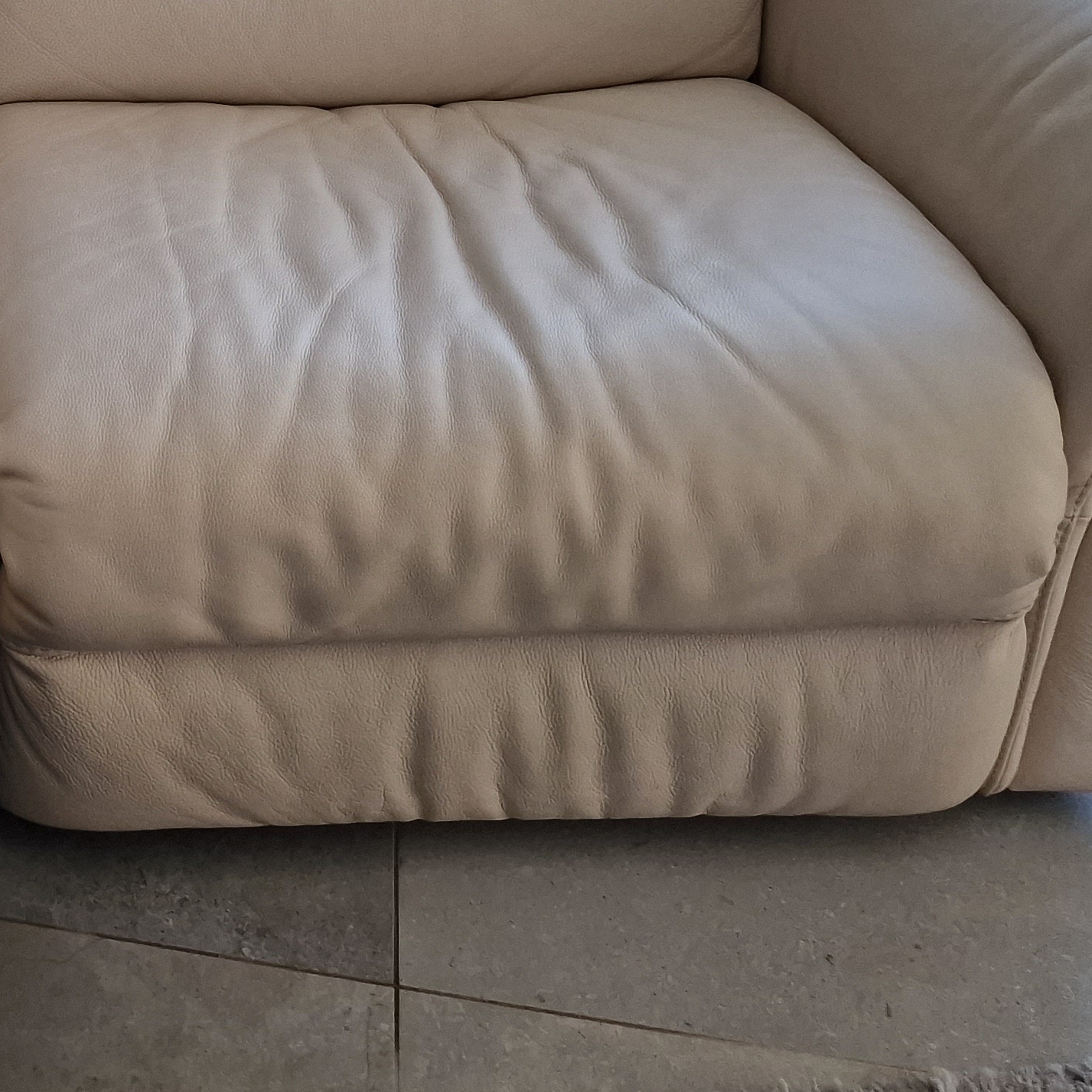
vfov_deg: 28.1
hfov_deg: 26.9
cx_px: -193
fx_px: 2034
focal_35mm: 57
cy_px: -15
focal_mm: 6.4
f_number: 1.8
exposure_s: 1/120
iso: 200
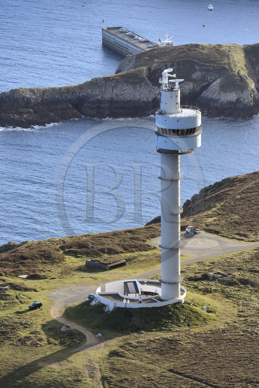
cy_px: 194
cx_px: 130
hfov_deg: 6.9
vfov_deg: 10.3
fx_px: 2159
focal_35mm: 200
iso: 640
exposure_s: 1/1250
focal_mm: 200
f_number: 7.1
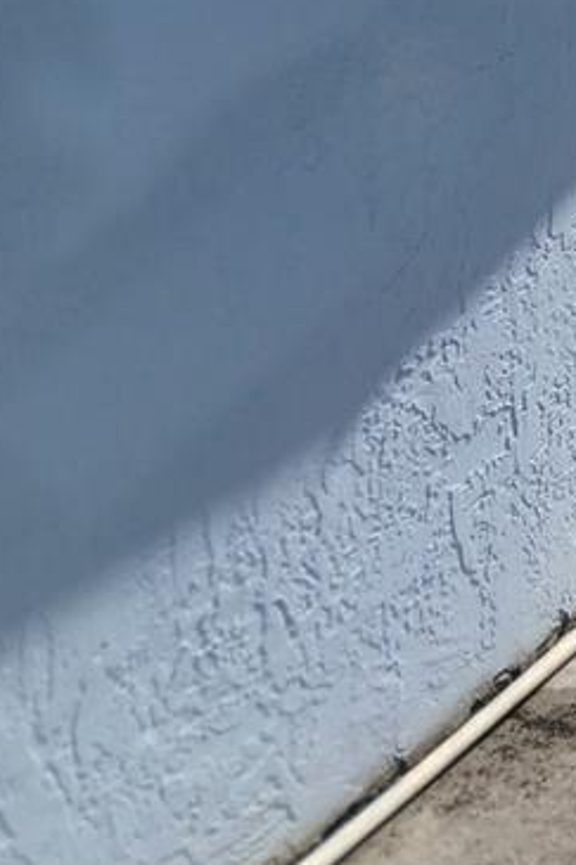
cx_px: 993
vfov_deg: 20.8
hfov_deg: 13.9
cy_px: -261
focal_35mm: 89
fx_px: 2138
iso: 20
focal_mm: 3.98
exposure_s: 1/604
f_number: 1.8
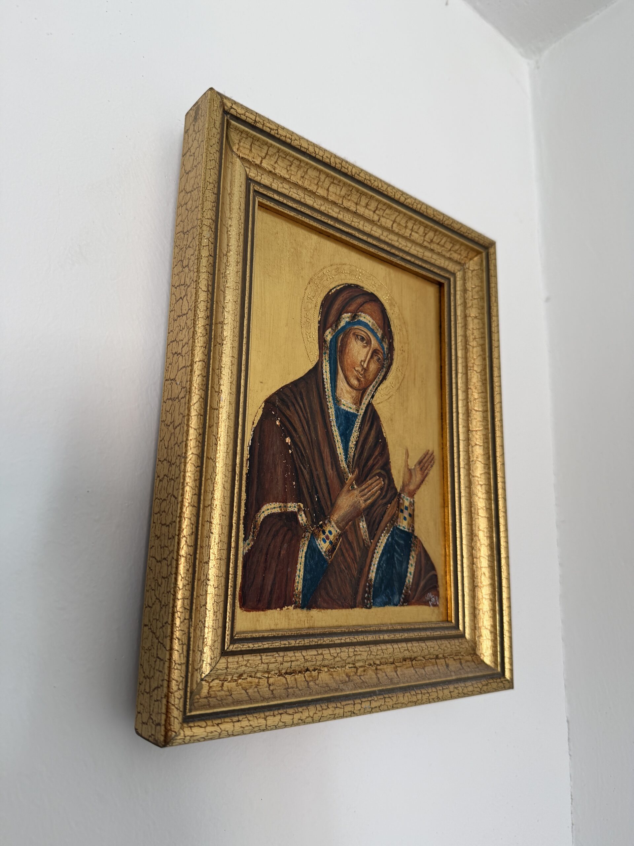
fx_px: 586
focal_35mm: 24
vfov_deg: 71.6
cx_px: 317
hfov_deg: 56.8
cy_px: 423
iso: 100
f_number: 1.78
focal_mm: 6.76
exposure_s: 1/121
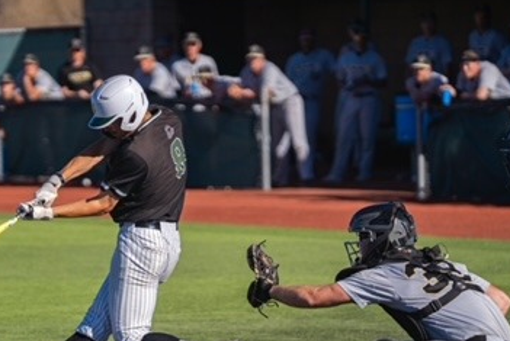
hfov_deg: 7.2
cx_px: 155
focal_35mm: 287
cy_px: 200
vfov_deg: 4.8
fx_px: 4075
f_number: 2.8
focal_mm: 157.7
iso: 160
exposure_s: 1/4000
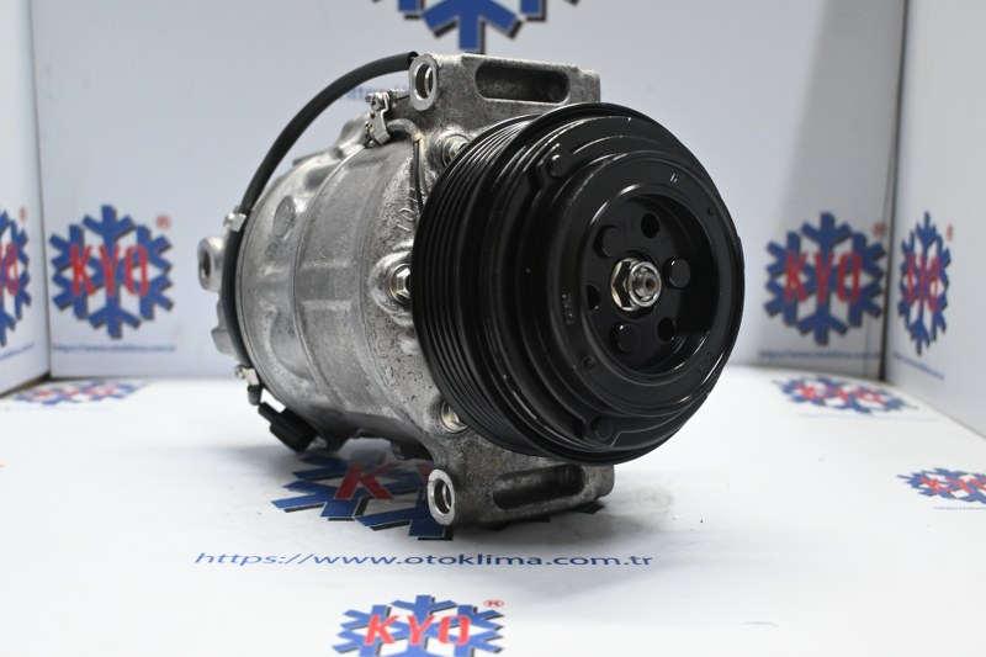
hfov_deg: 51.3
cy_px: 328
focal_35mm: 38
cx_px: 493
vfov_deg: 35.5
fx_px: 1027
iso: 2200
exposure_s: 1/125
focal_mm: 25
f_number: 4.2
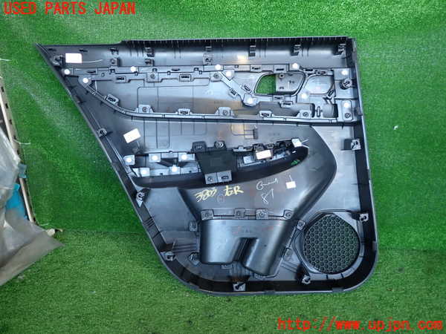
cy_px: 167
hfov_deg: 69.4
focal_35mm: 25
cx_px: 223
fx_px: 322
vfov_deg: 54.9
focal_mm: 4.5
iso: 200
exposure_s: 1/50
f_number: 2
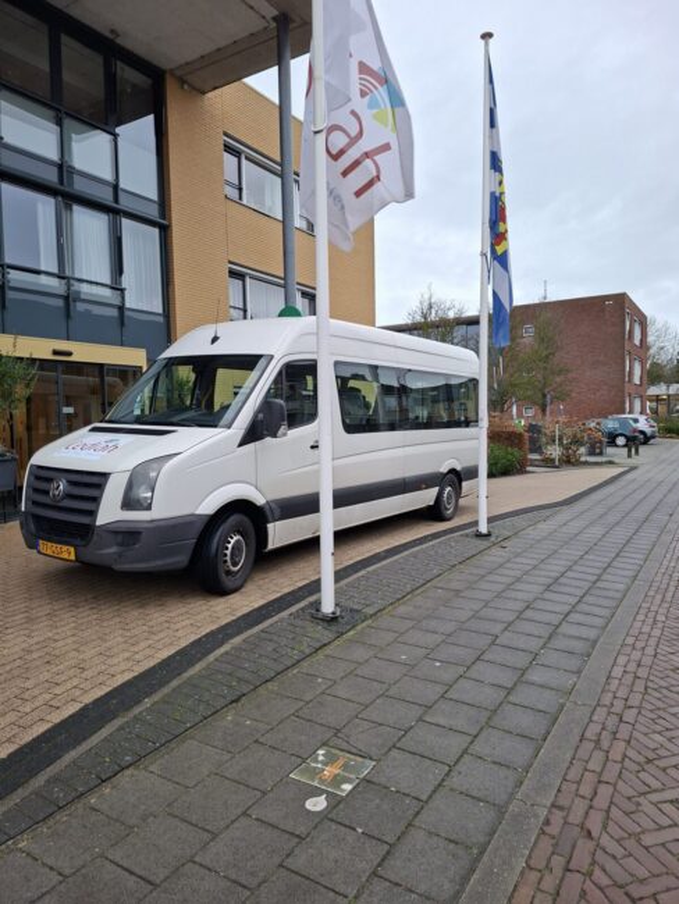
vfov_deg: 73.9
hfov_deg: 58.9
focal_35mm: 23
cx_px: 340
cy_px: 452
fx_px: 601
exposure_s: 1/100
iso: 100
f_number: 1.8
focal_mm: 5.54
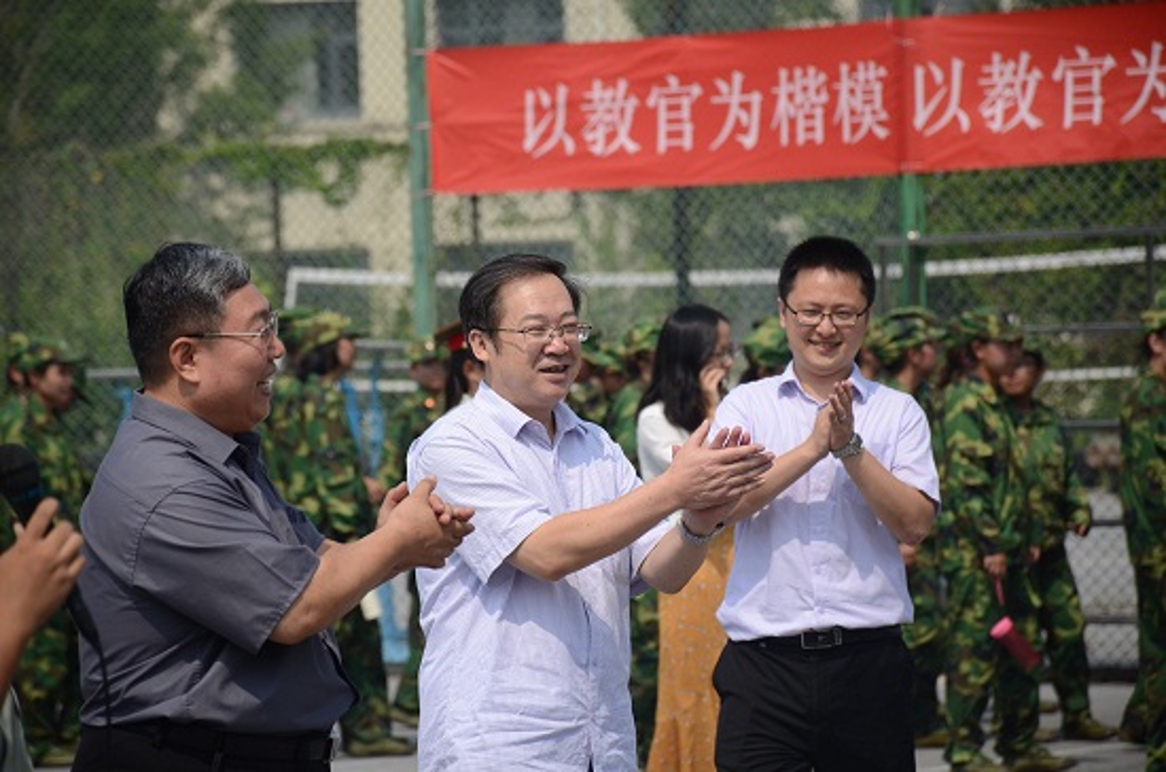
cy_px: 386
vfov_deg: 6.5
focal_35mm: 210
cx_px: 583
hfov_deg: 9.8
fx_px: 6786
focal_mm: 140
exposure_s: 1/1250
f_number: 5.6
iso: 200
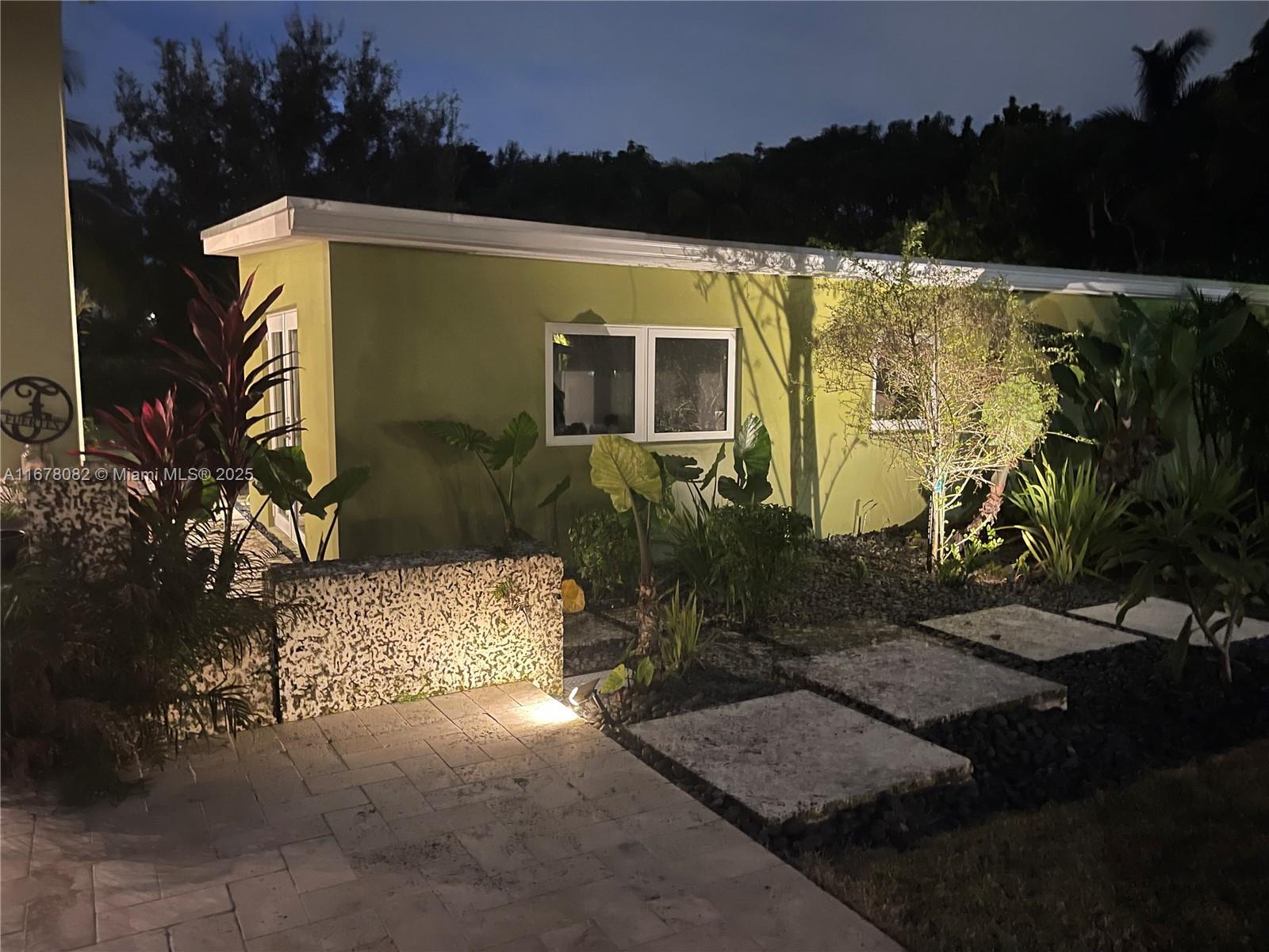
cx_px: 634
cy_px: 476
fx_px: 916
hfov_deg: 69.4
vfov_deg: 54.9
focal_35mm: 25
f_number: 1.6
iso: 640
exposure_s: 1/9
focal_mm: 5.1
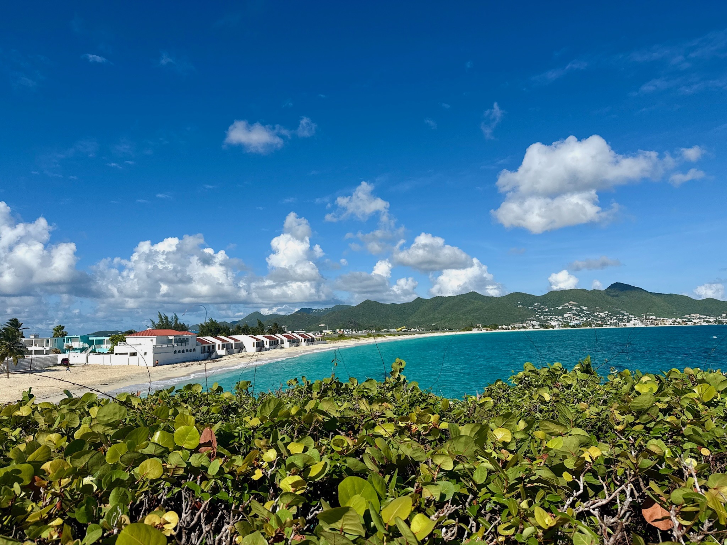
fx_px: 504
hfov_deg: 71.6
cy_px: 272
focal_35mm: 24
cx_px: 364
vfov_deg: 56.8
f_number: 1.78
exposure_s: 1/8130
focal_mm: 6.76
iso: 80
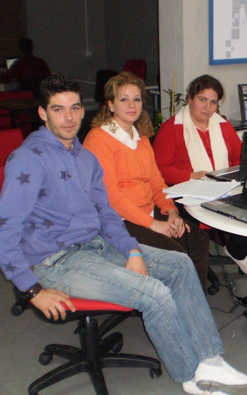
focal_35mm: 55
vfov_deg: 36.9
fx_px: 592
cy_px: 192
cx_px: 272
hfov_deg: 22.3
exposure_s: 1/30
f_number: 3.1
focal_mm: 6.3
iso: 320
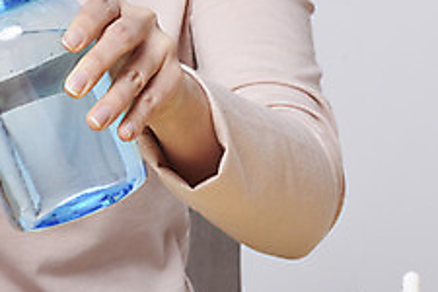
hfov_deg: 9.0
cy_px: 115
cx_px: -48
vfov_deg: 6.1
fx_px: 2749
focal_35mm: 226
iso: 40
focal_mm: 85
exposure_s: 1/125
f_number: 11
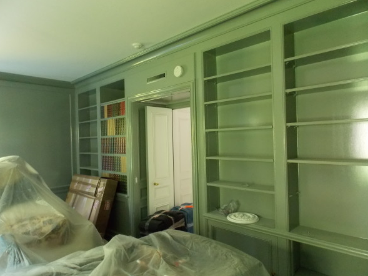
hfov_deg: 71.6
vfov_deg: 56.8
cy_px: 141
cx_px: 178
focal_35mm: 24
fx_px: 255
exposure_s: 1/8
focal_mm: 4
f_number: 3.1
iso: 400
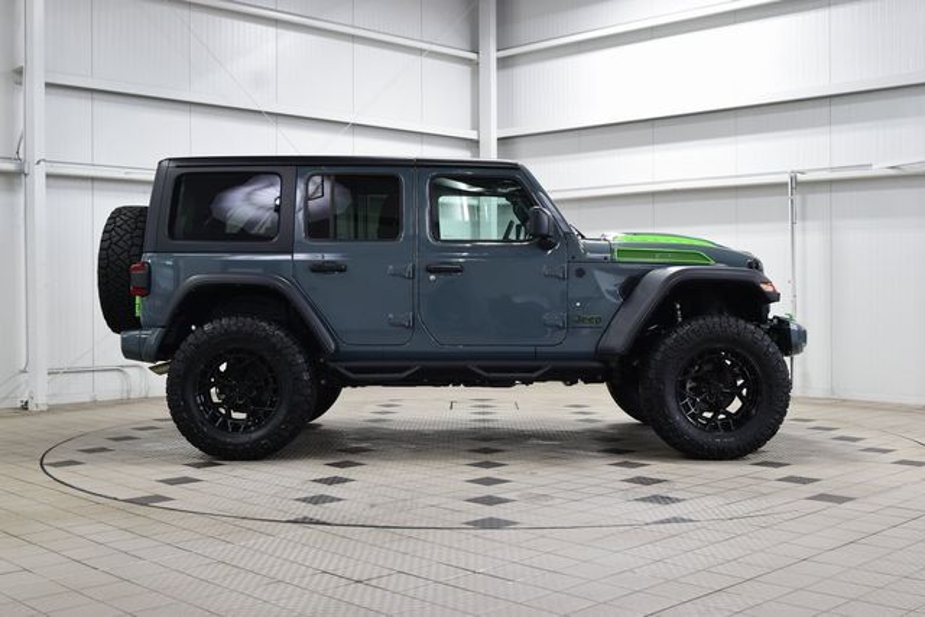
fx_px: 1118
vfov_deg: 30.9
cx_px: 462
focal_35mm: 44
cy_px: 308
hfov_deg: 45.0
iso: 450
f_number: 6.3
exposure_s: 1/15
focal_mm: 29
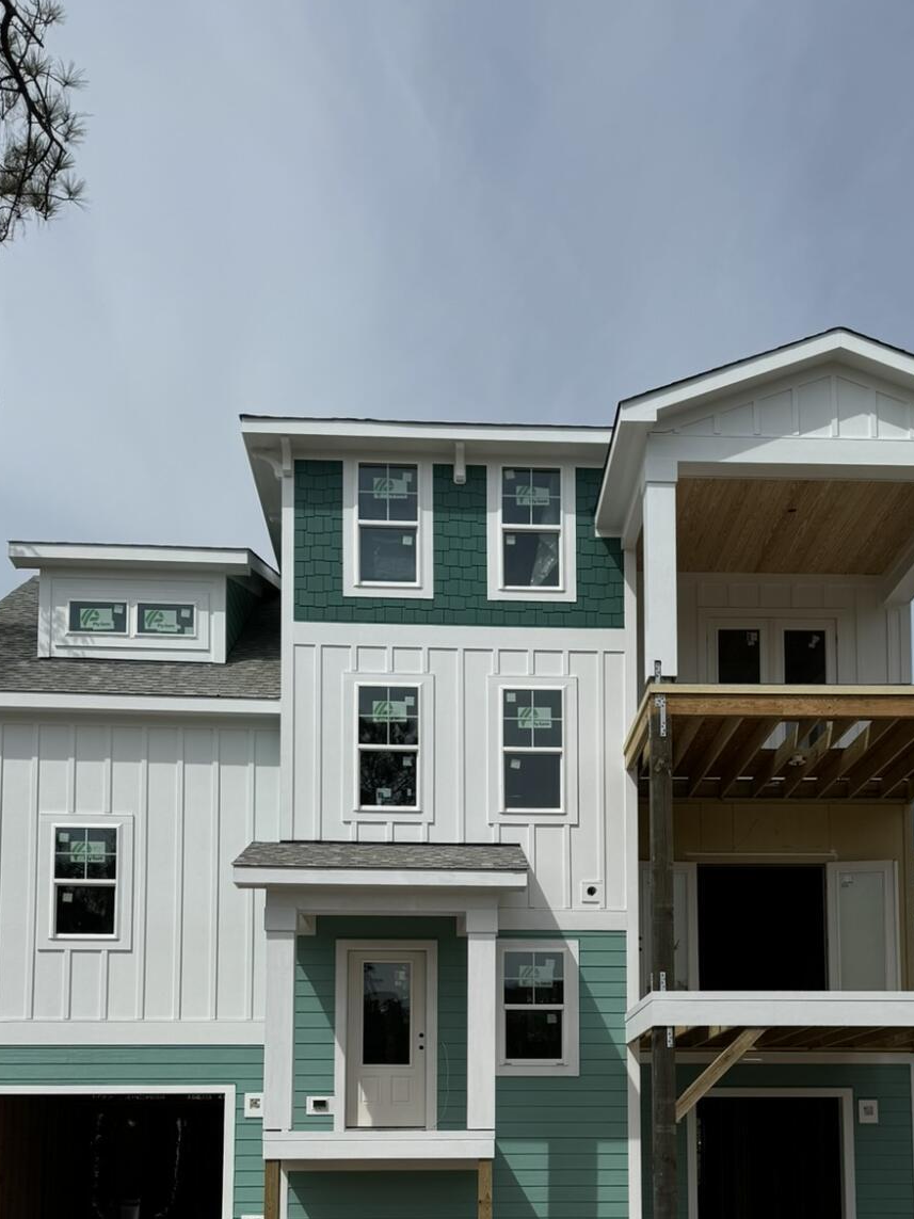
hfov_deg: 34.3
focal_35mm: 42
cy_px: 1007
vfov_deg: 42.4
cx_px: 532
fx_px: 1479
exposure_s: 1/9009
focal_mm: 6.76
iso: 80
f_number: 1.78
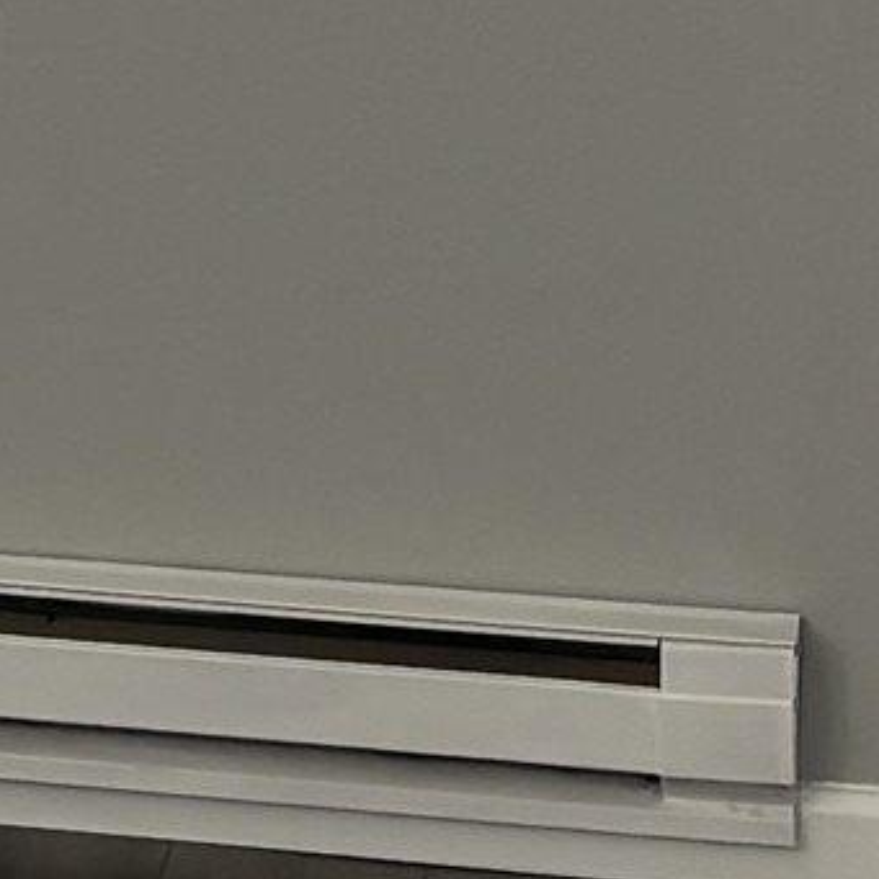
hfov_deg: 7.9
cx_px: -1119
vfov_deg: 8.3
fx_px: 5947
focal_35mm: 207
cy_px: -232
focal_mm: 5.96
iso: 100
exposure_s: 1/60
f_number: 1.6
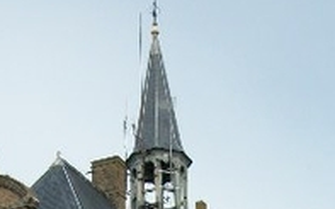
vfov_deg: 9.5
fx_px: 1177
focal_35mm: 129
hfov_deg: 16.2
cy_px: 425
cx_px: 145
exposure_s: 1/125
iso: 80
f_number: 9.9
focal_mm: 7.1
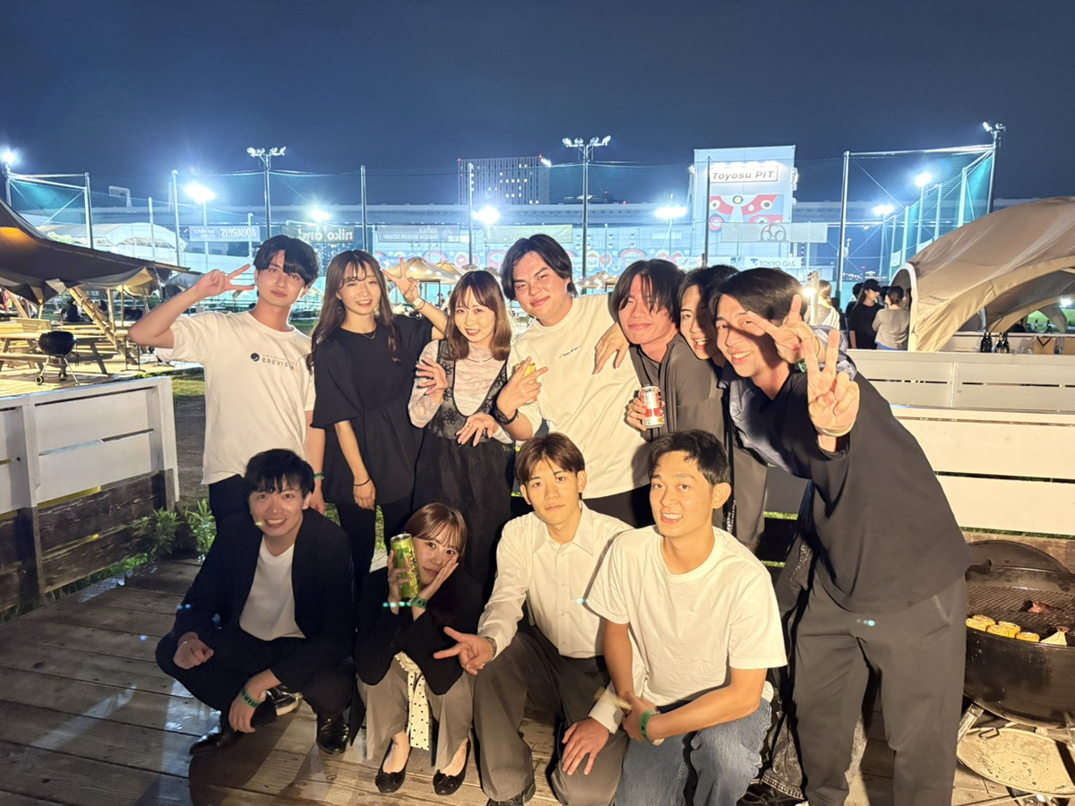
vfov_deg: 53.1
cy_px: 403
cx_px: 538
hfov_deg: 67.3
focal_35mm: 26
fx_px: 807
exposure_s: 1/17
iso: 1000
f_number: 1.6
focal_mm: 5.96
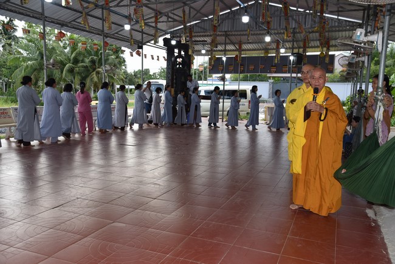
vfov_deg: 42.4
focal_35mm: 31
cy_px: 132
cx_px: 198
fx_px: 340
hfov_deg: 60.3
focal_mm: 31
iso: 500
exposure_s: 1/125
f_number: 5.6
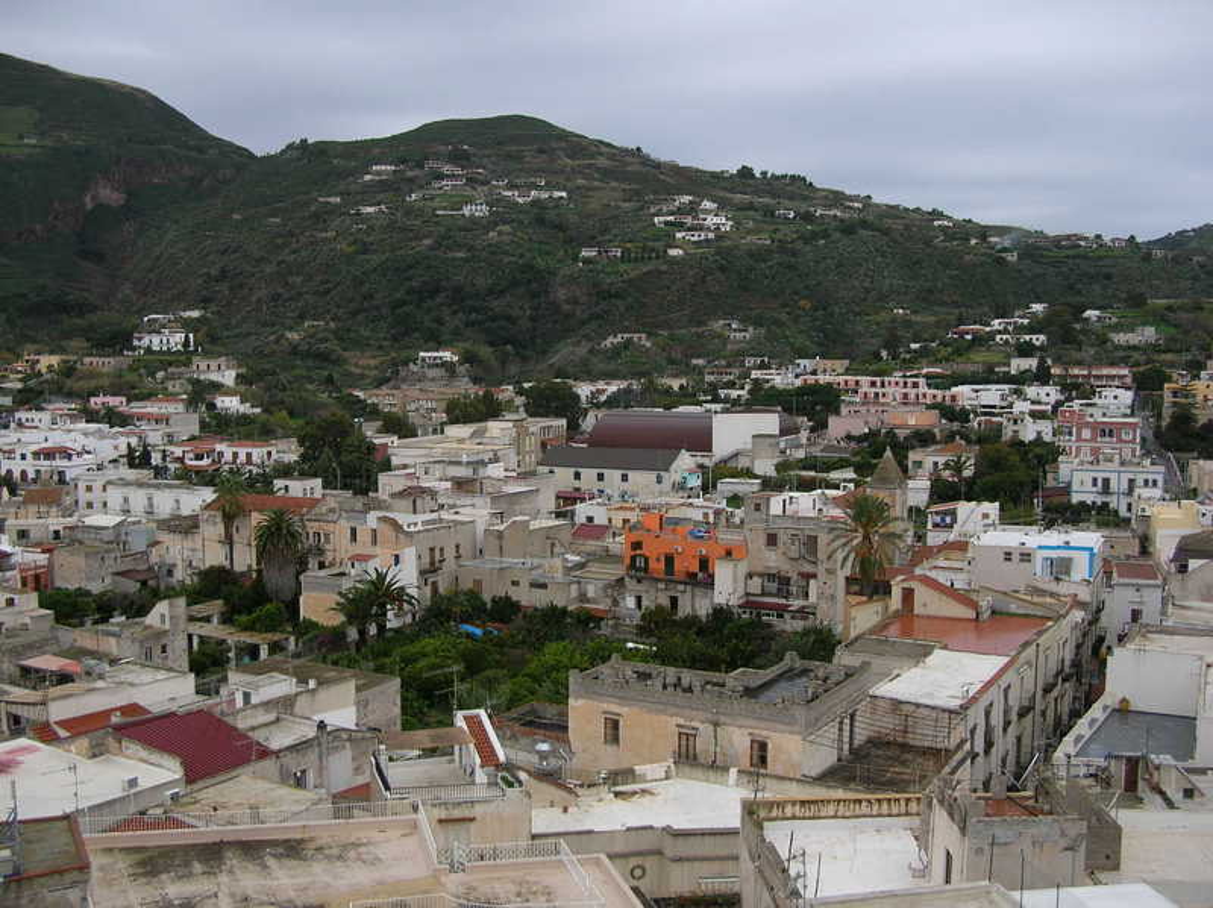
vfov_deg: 39.6
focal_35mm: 36
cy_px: 454
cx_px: 606
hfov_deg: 51.4
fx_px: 1261
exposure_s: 1/114
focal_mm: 6
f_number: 2.7
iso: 50
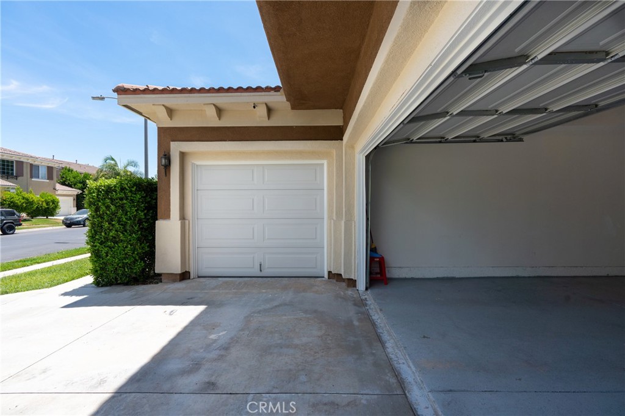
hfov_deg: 96.8
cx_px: 312
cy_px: 208
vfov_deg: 73.7
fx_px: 278
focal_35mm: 16
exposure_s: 1/250
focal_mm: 16
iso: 125
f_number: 8
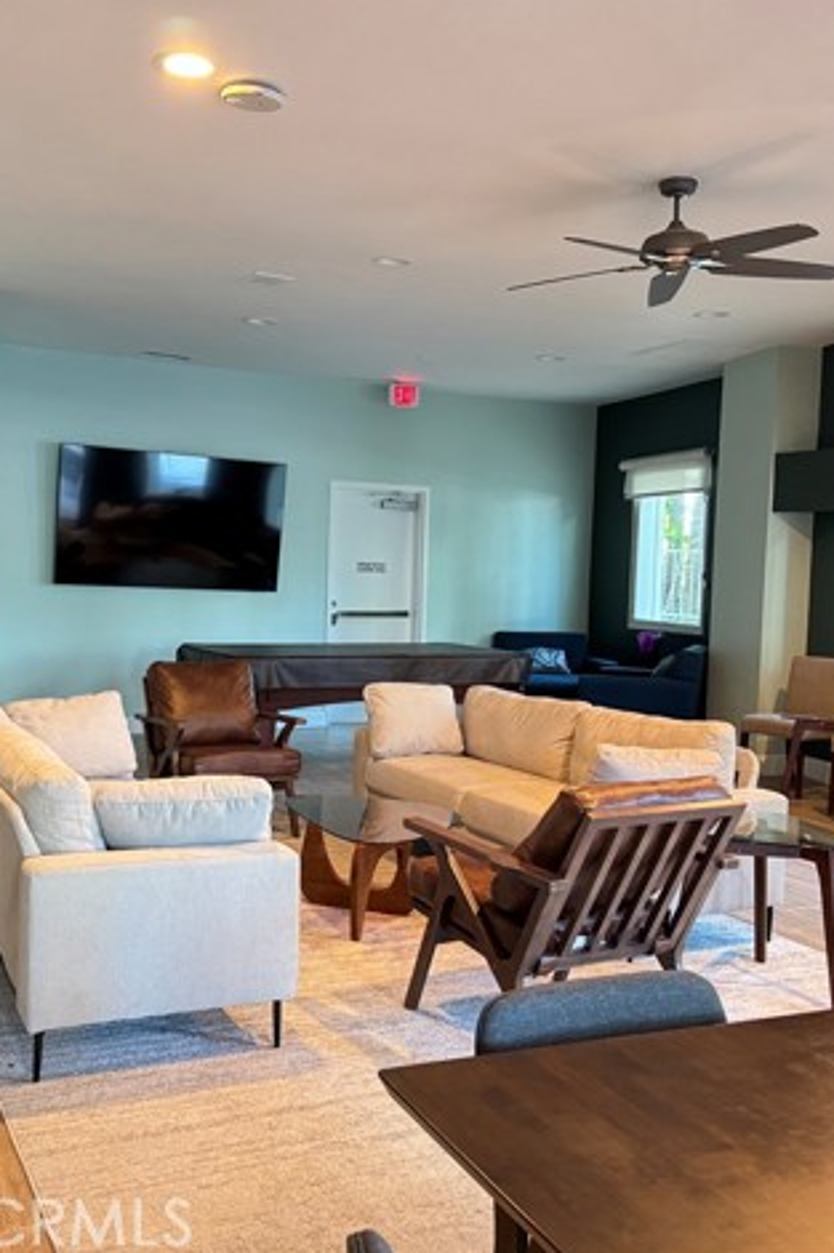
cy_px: 621
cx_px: 320
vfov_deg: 55.8
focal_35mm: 34
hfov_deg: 38.6
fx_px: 1182
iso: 640
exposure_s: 1/60
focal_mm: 6.76
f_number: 1.78
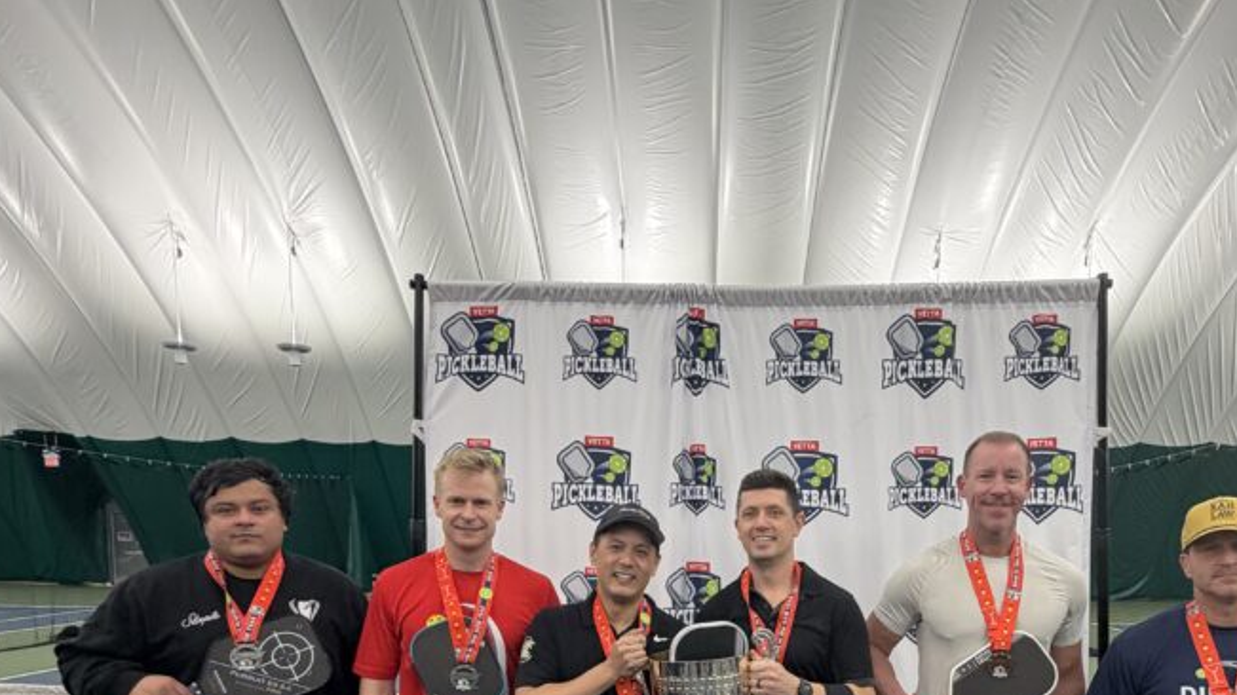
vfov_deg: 43.4
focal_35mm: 24
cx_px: 707
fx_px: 787
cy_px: 632
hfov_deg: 75.9
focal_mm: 2.22
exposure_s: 1/120
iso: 125
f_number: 2.2
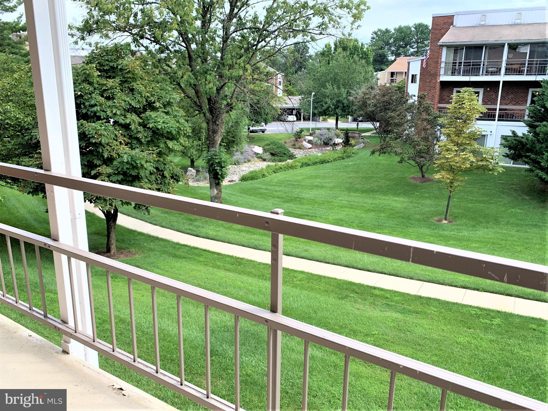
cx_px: 274
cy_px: 206
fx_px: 412
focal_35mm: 26
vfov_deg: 53.0
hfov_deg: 67.3
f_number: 1.8
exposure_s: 1/783
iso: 25
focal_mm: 4.25
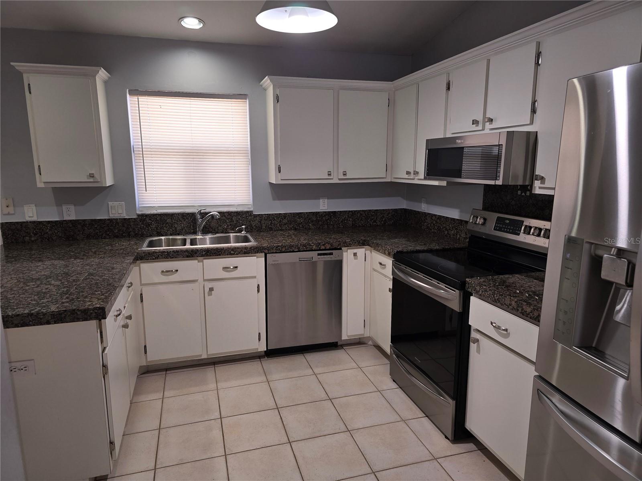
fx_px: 427
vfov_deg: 58.9
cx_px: 321
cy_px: 240
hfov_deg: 73.9
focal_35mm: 23
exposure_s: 1/60
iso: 50
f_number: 1.7
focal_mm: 6.3
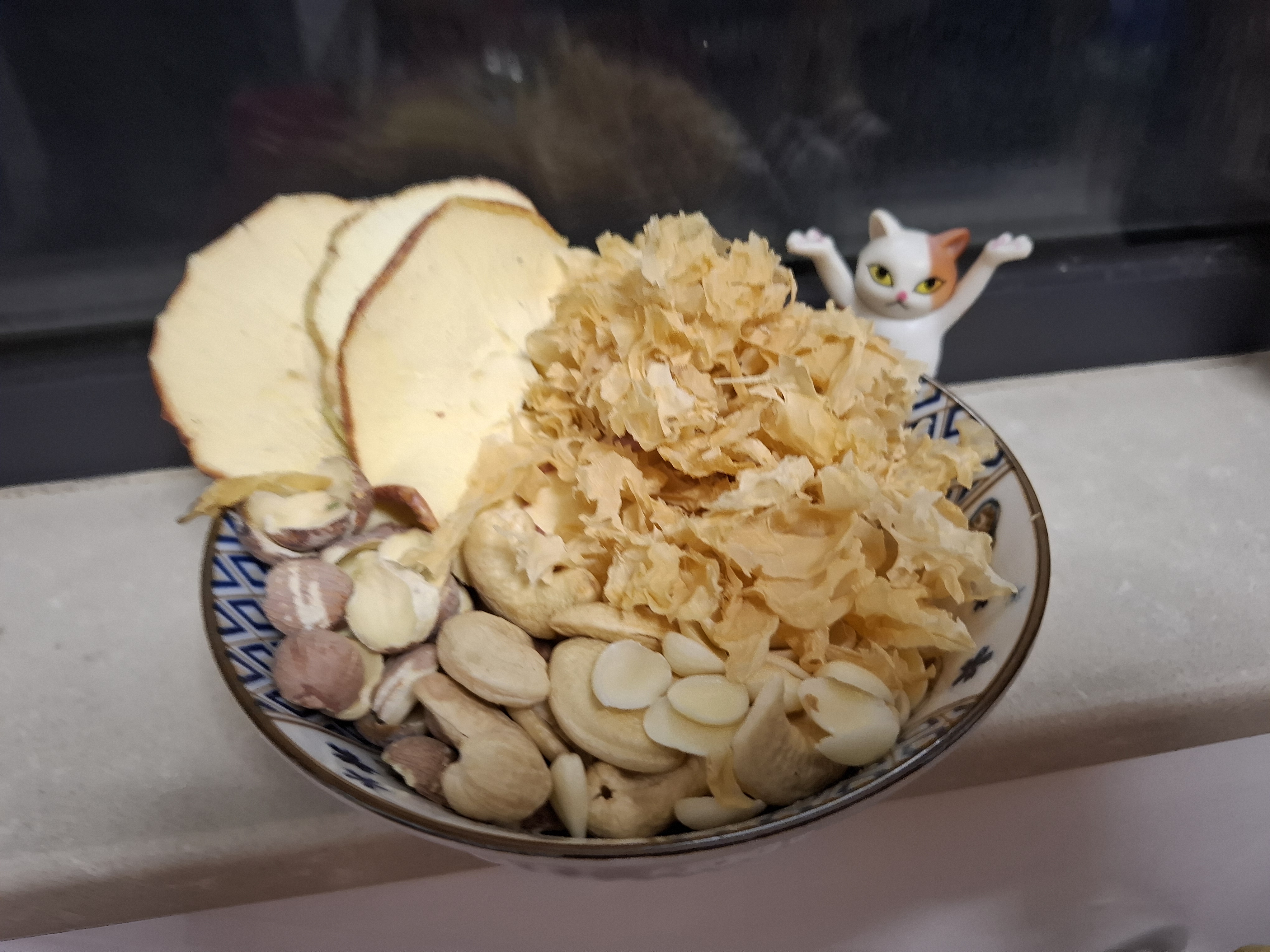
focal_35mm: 23
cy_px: 476
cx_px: 635
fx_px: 844
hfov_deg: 73.9
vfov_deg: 58.9
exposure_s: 1/33
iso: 400
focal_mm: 5.54
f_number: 1.8
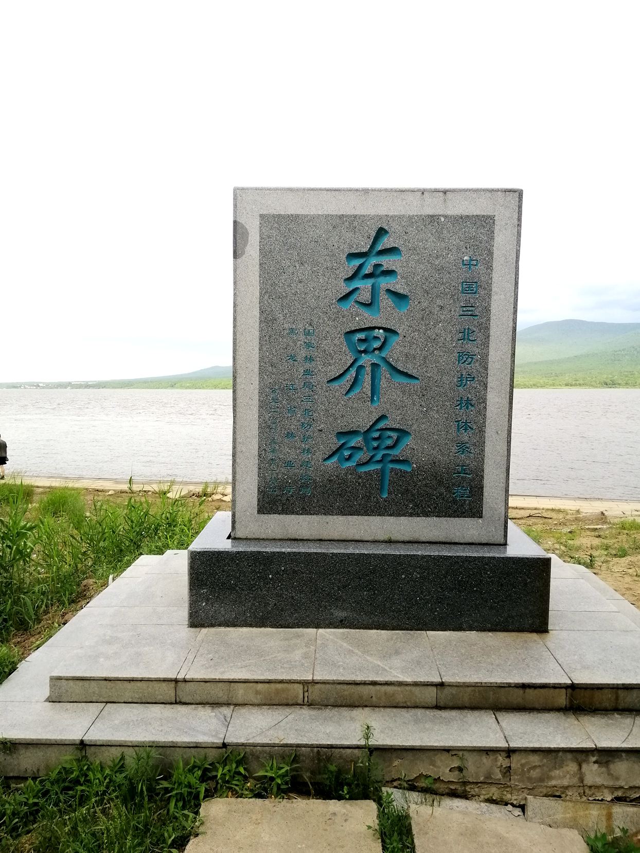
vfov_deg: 67.3
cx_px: 320
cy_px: 426
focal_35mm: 26
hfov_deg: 53.1
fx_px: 641
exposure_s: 1/265
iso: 50
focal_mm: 3.81
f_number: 2.2
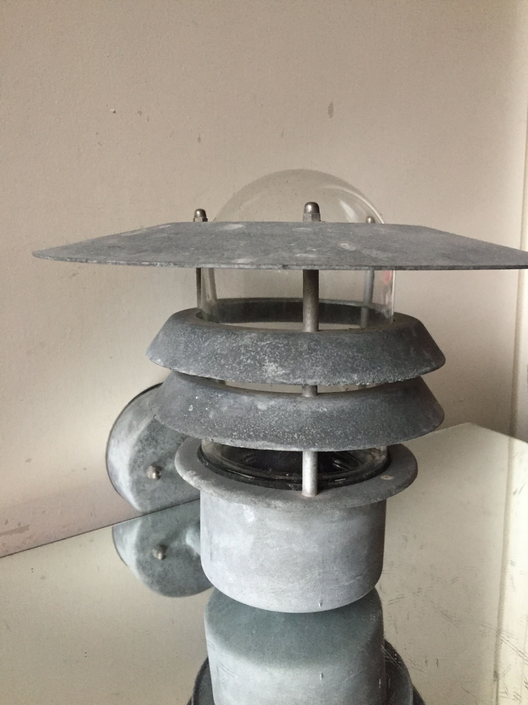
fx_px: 590
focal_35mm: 29
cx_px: 264
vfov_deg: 61.7
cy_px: 352
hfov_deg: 48.2
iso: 250
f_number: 2.2
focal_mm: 4.15
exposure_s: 1/25
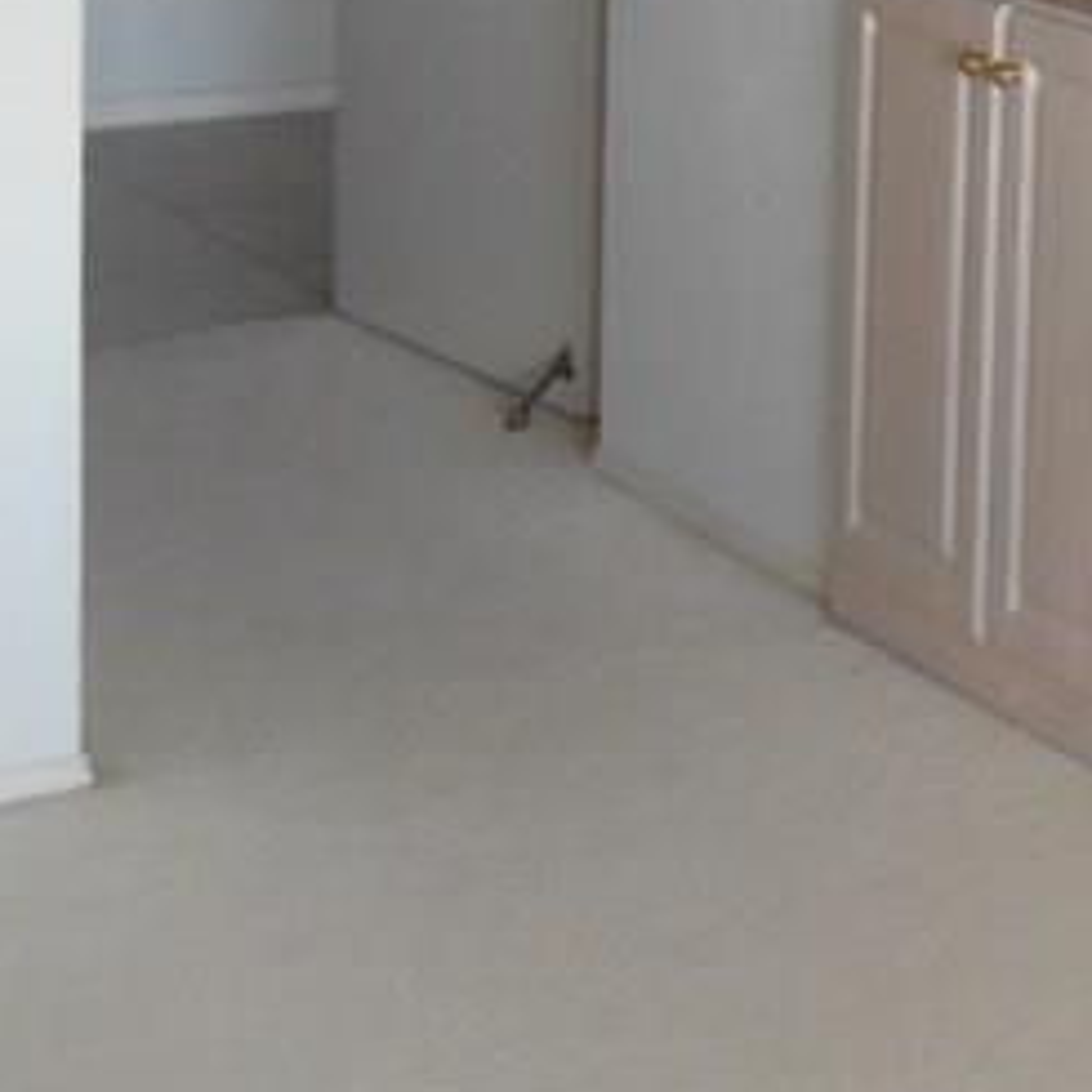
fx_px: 3426
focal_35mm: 96
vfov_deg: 17.4
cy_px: -174
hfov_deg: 15.1
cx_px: 2099
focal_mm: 4.7
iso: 200
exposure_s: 1/30
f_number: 3.4
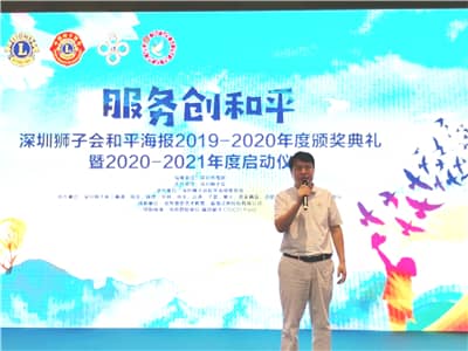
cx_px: 234
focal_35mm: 54
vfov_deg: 27.0
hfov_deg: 35.5
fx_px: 730
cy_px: 176
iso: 50
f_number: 1.4
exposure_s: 1/119
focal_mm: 4.66
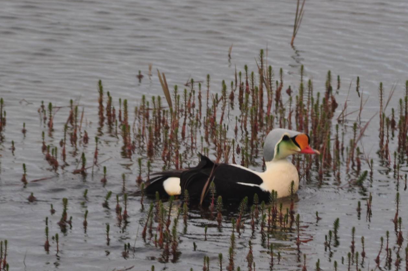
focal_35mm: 572
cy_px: 118
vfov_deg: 2.4
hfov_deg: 3.6
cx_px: 239
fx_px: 6474
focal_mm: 300
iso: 220
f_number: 10
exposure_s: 1/250
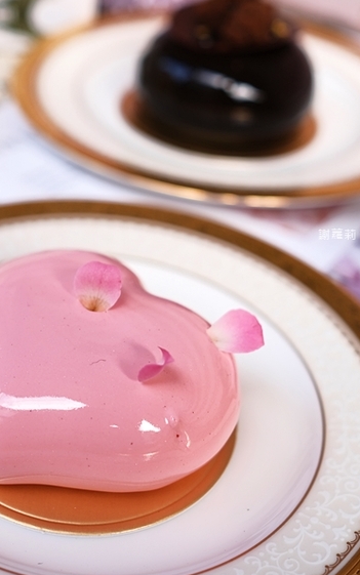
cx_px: 50
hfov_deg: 23.5
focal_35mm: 54
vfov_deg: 37.5
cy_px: 288
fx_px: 847
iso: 100
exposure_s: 1/200
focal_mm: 23
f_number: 2.8
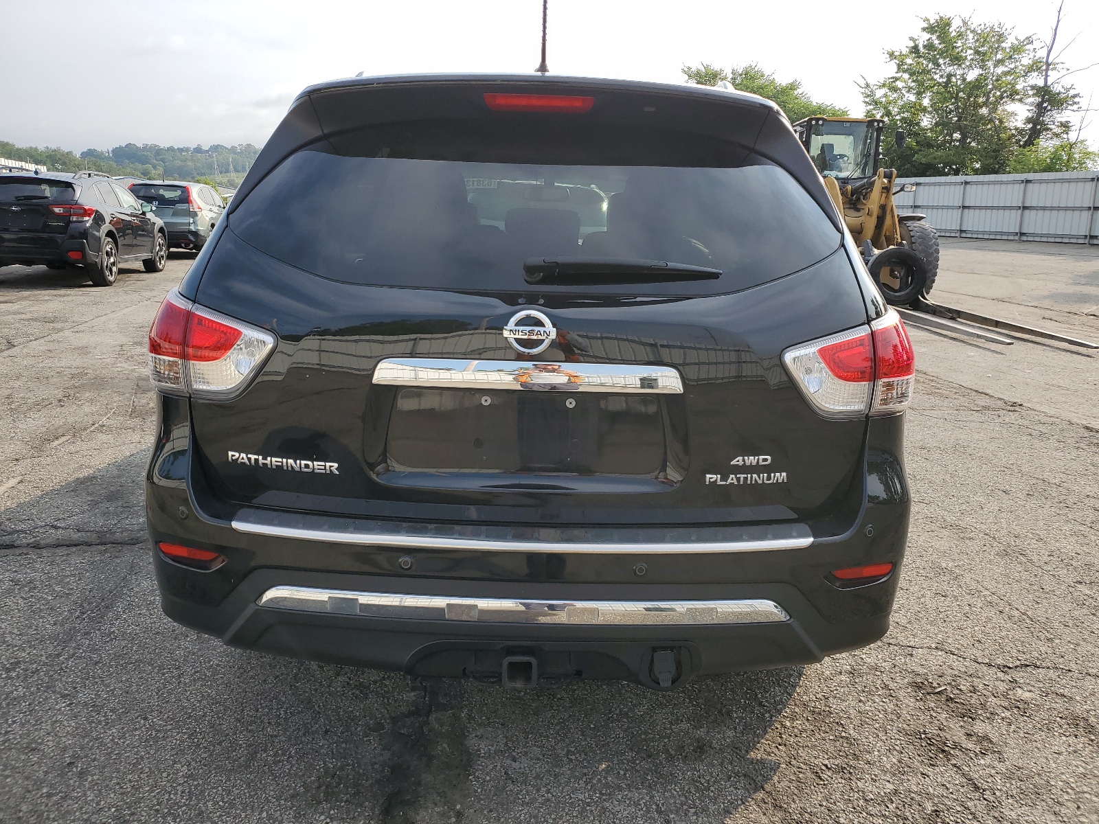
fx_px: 825
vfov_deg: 53.1
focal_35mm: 26
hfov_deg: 67.3
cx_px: 550
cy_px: 412
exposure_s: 1/2000
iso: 50
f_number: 1.5
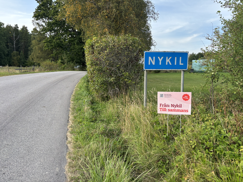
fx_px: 183
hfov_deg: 67.3
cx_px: 122
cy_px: 91
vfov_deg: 53.1
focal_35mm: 26
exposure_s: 1/456
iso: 50
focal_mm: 5.96
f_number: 1.6
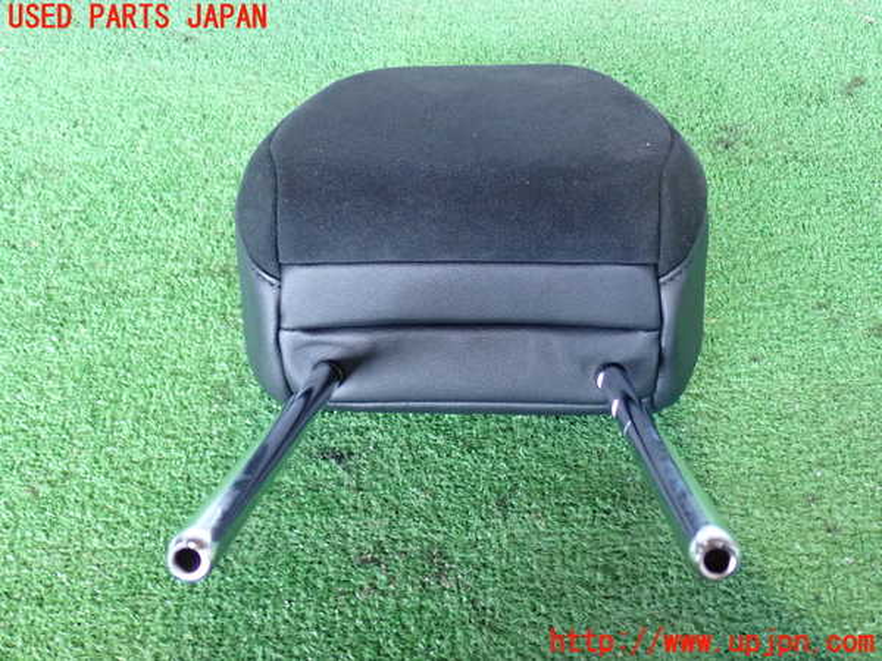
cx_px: 441
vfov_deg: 39.7
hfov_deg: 51.4
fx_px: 917
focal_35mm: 36
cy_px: 330
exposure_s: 1/40
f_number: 2.5
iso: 640
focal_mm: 6.37
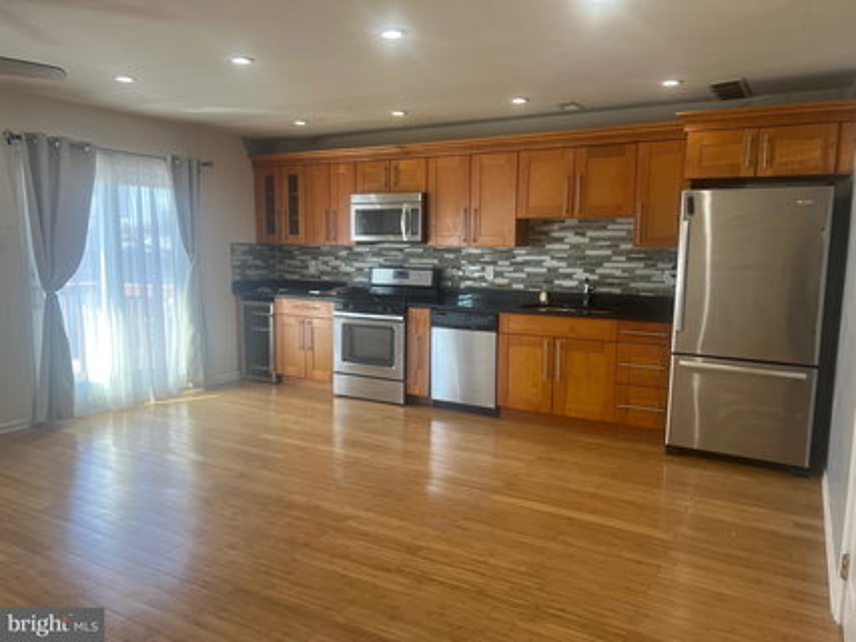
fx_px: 643
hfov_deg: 67.3
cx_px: 428
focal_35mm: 26
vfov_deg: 53.0
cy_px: 321
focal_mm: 5.7
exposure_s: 1/120
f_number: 1.5
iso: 125
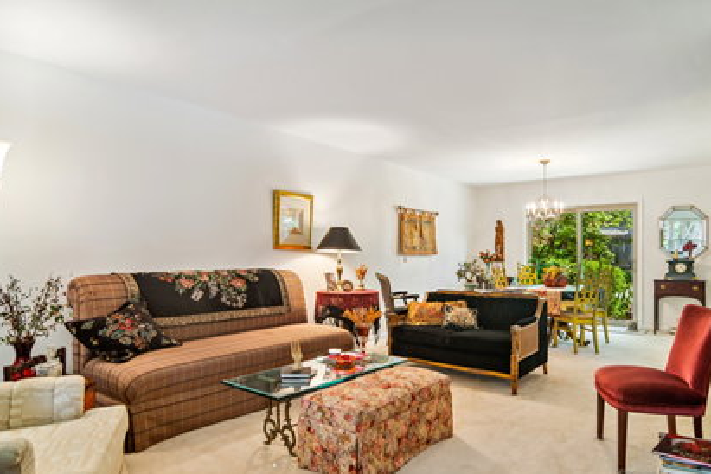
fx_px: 415
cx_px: 384
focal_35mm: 21
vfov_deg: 59.5
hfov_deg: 81.1
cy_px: 249
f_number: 8
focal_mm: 12
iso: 200
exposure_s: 1/13
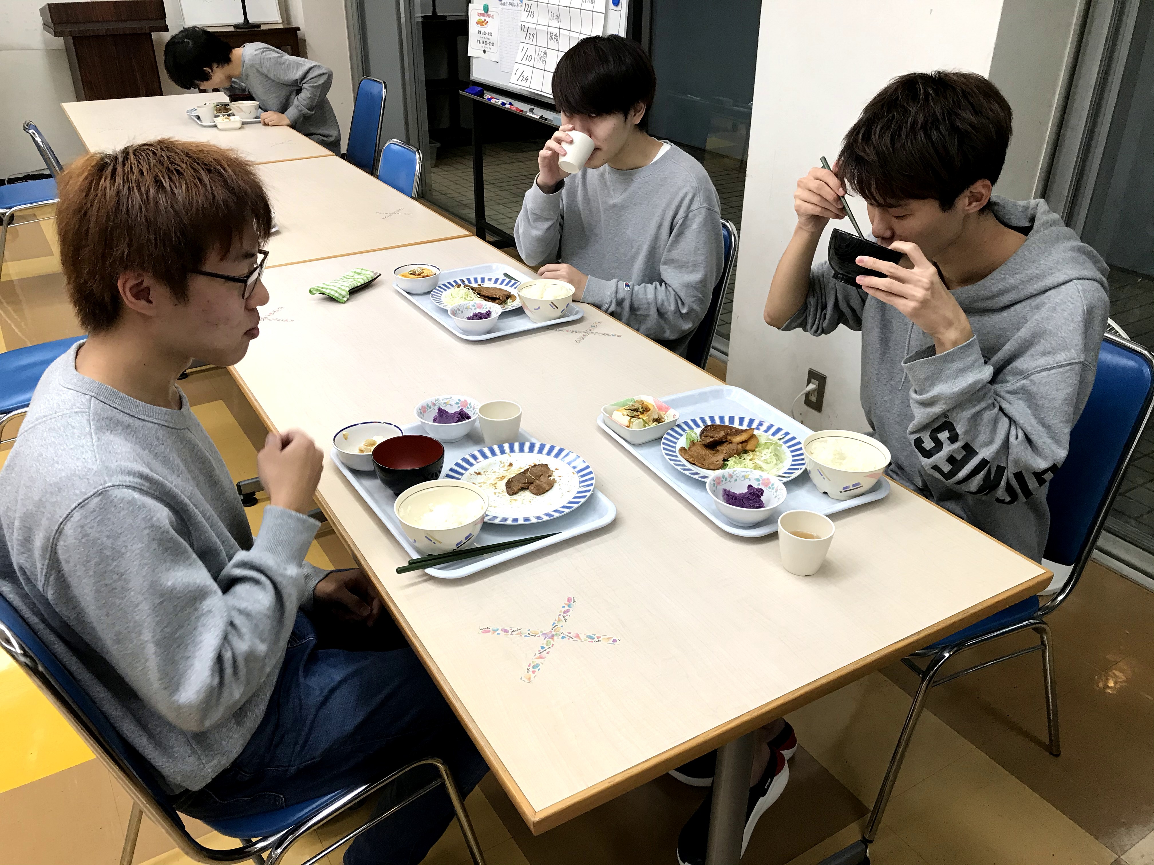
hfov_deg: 63.4
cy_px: 432
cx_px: 577
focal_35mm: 28
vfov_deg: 49.7
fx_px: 933
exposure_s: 1/33
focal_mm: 3.99
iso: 32
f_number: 1.8
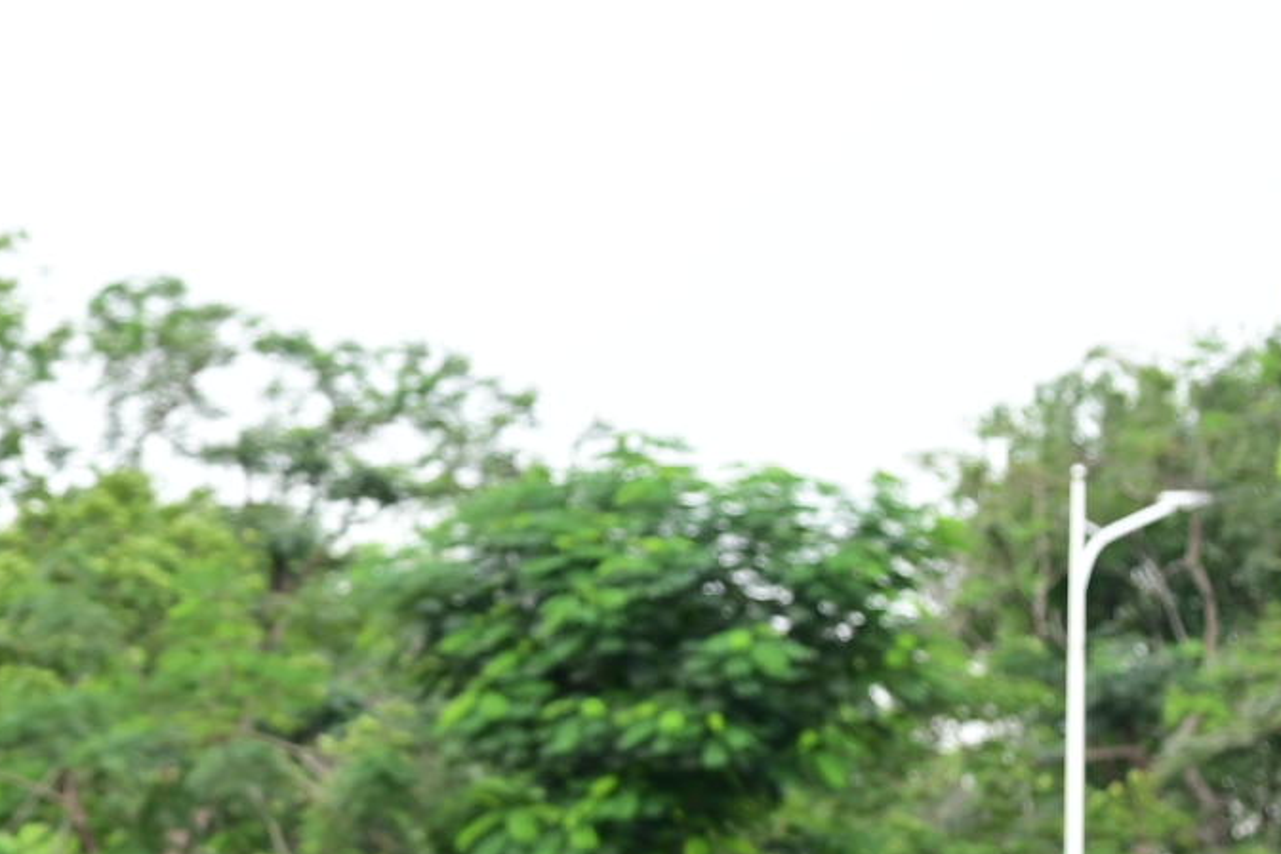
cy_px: 1855
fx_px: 8006
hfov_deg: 9.0
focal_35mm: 225
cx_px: -212
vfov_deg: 5.9
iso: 100
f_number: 4
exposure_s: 1/100
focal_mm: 50
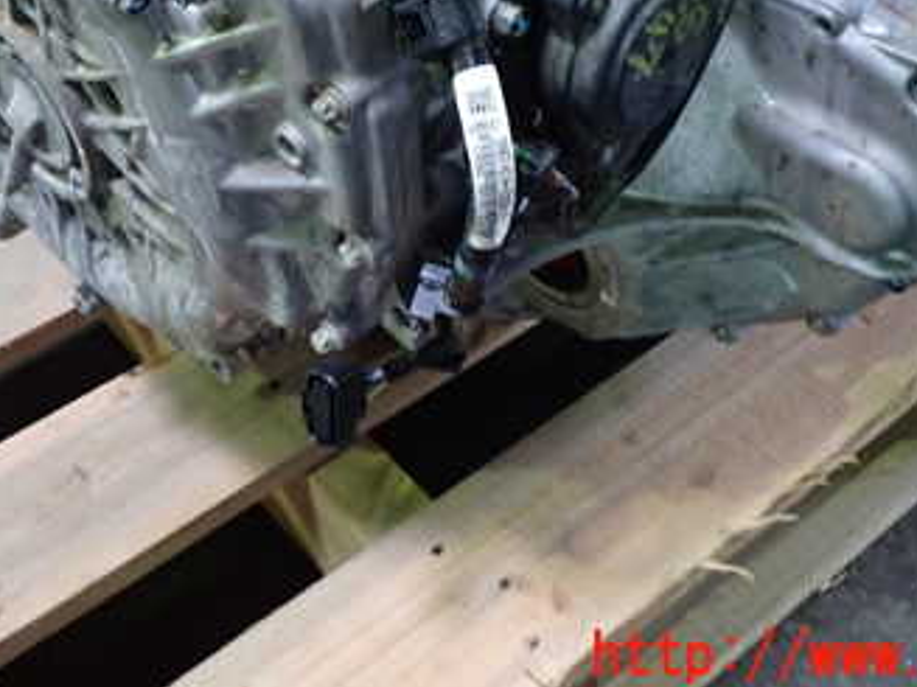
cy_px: 62
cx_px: 384
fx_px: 1456
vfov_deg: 25.7
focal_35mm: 55
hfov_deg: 34.9
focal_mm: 5.4
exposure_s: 1/30
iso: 400
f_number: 2.3
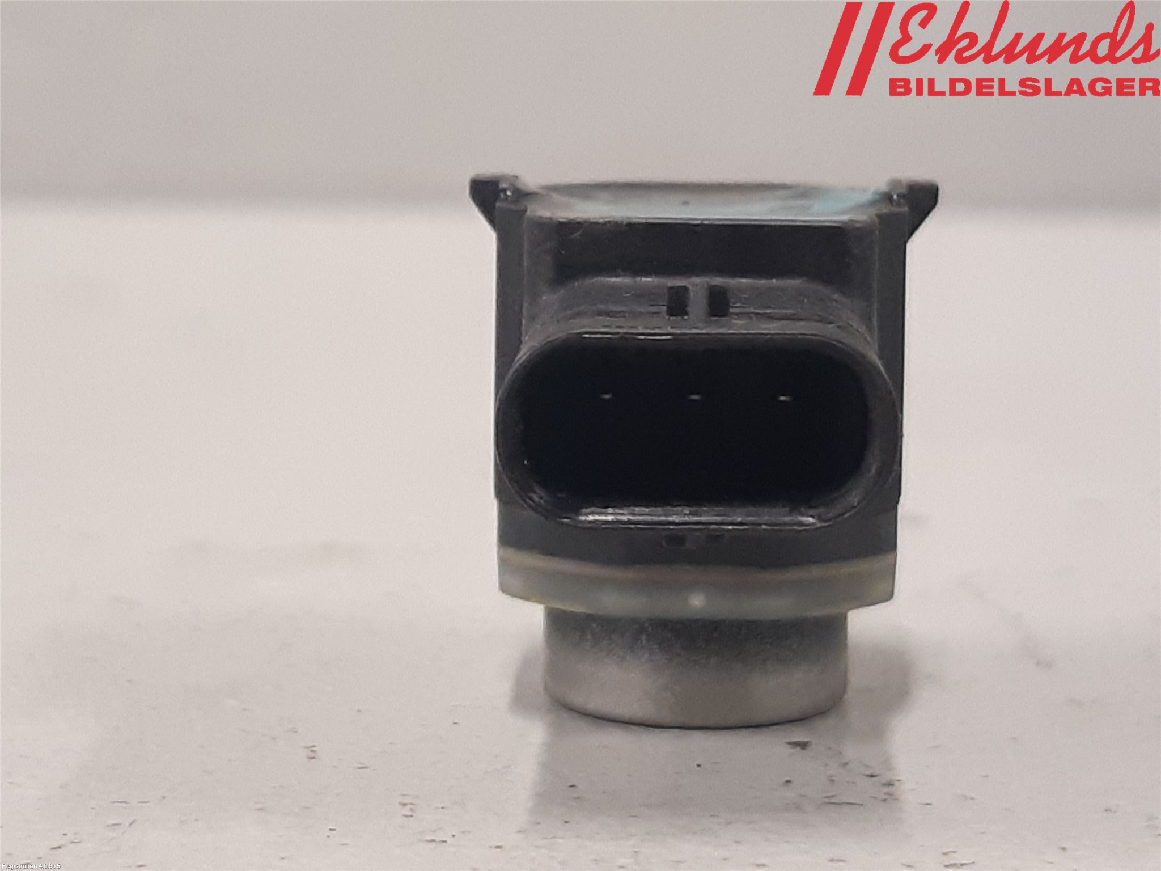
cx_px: 580
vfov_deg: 53.1
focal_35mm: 26
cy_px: 436
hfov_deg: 67.3
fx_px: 872
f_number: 1.7
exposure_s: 1/50
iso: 200
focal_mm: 3.93
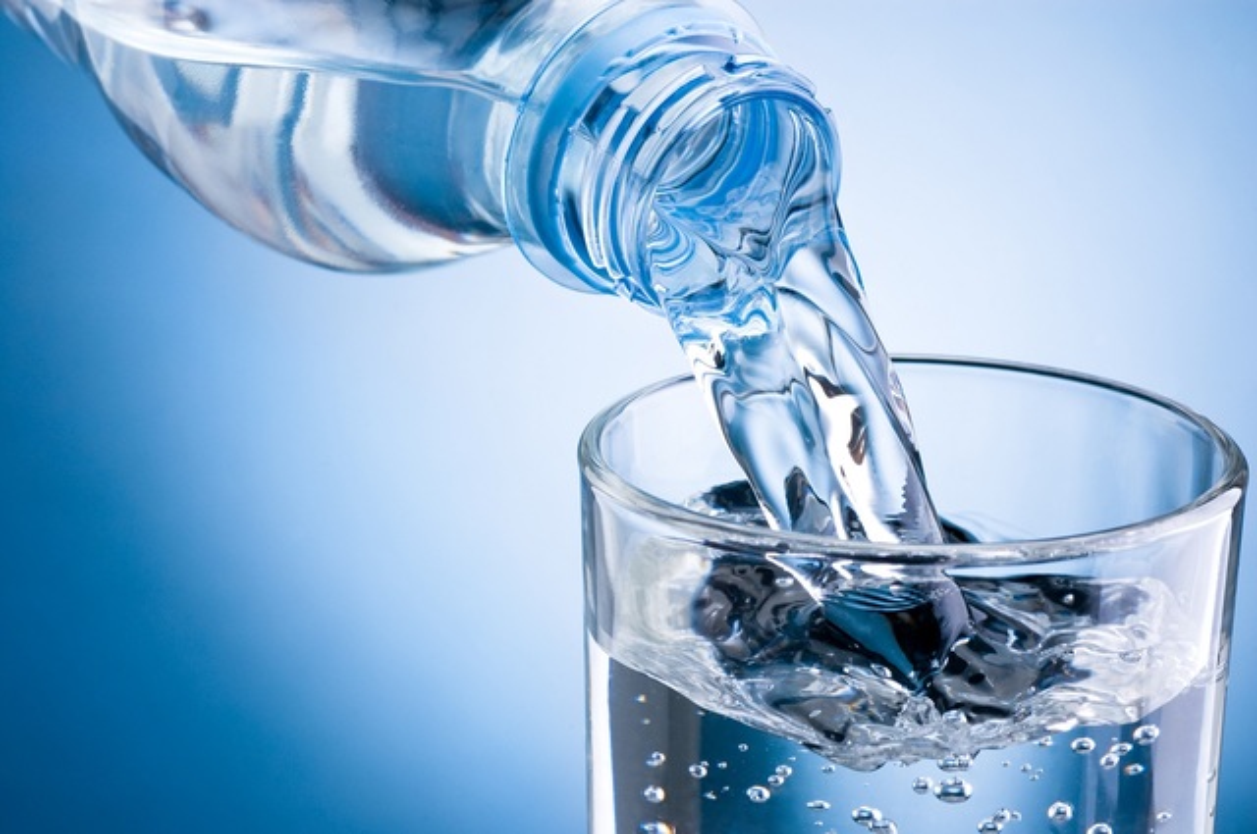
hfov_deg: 22.6
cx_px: 628
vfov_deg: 15.1
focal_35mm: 90
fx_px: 3138
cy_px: 417
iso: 200
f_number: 20
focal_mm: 60
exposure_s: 1/400
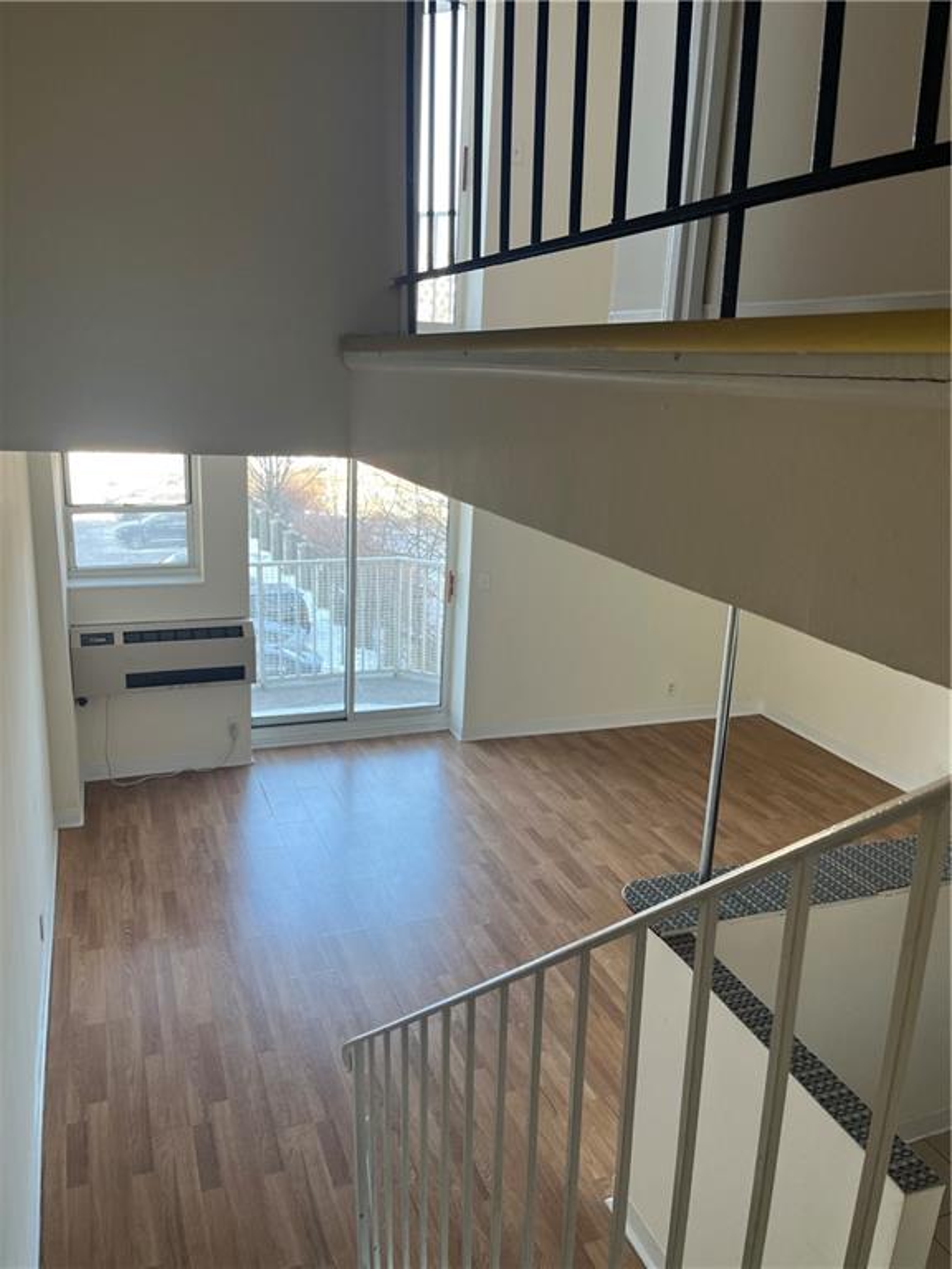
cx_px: 476
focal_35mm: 26
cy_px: 634
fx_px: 953
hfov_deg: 53.1
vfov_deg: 67.3
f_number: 1.6
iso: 64
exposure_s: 1/122
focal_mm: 5.1
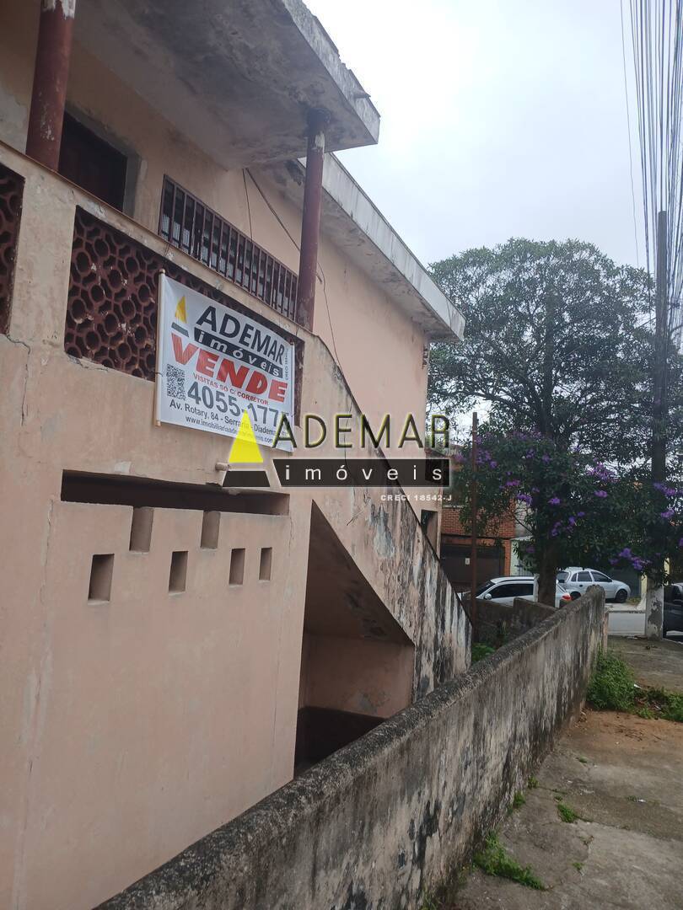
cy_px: 455
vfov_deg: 67.3
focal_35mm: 26
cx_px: 342
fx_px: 684
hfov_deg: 53.1
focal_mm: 3.98
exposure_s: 1/243
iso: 20
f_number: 1.8
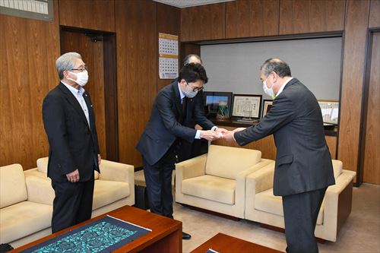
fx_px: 348
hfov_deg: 57.2
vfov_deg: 39.9
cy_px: 126
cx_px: 190
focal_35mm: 33
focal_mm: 22
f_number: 5.6
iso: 2500
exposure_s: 1/200
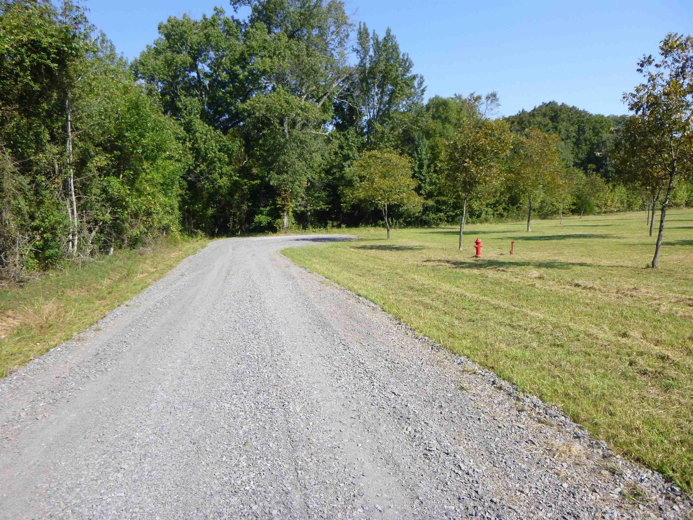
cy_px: 260
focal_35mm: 25
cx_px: 346
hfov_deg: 69.4
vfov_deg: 54.9
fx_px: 500
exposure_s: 1/320
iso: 100
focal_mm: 4.5
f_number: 3.9
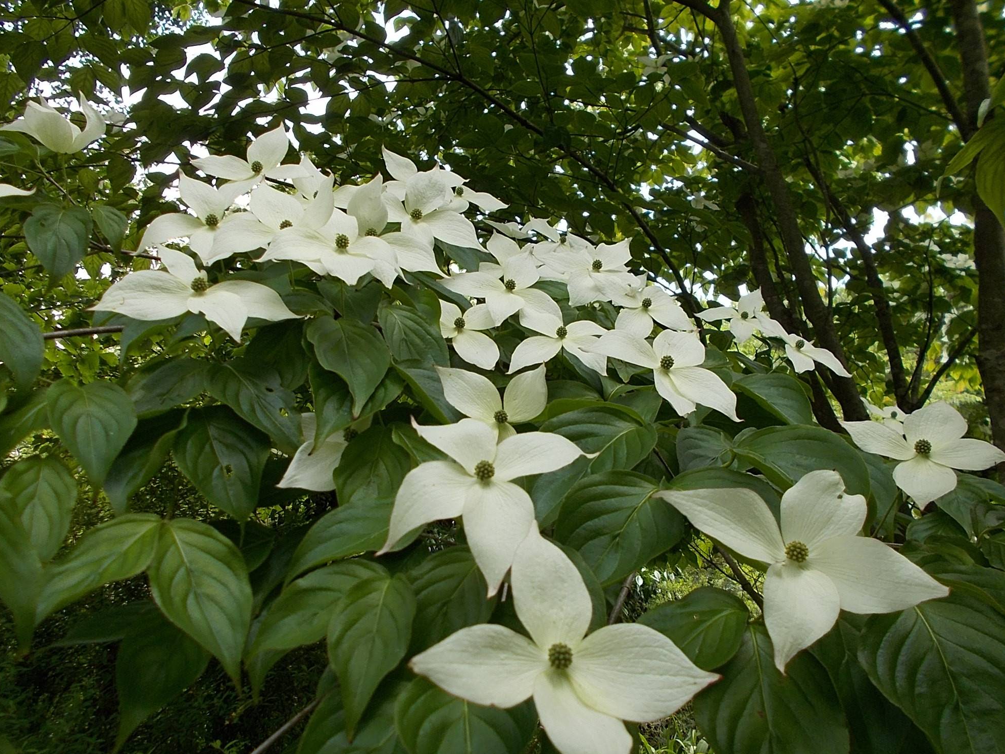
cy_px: 353
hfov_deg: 60.0
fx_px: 871
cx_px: 512
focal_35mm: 30
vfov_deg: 46.8
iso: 80
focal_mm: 4.6
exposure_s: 1/200
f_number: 3.2
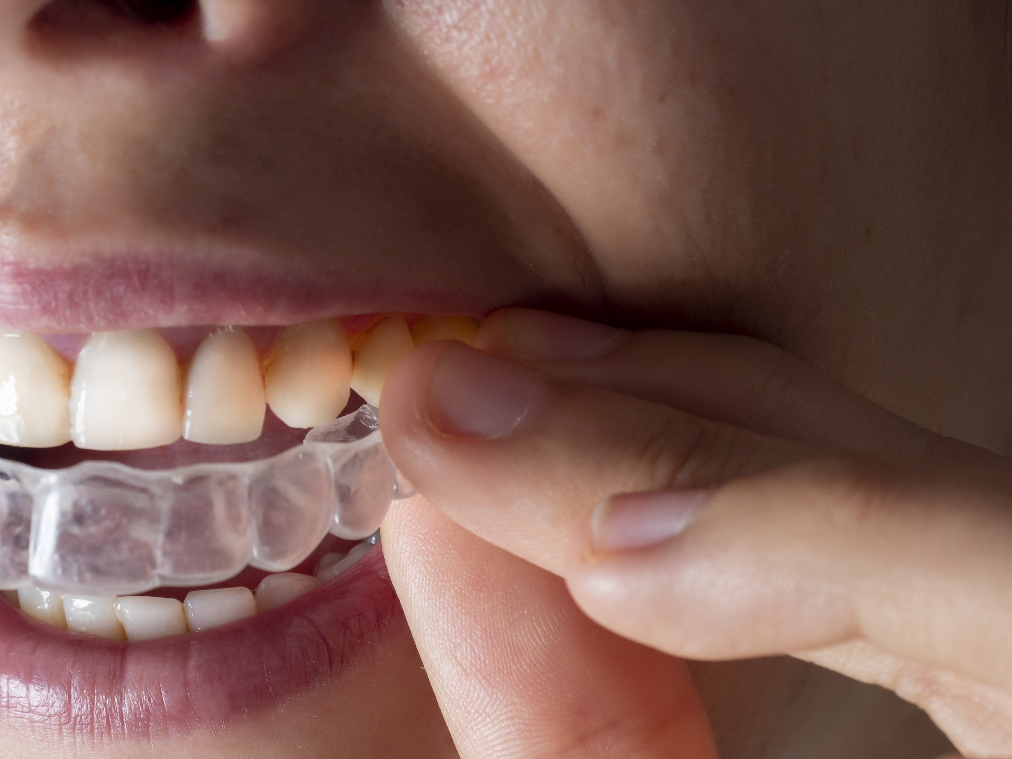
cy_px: 401
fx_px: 3596
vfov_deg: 12.0
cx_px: 256
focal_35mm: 123
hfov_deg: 15.9
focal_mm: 40
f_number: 7.1
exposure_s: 1/200
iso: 200
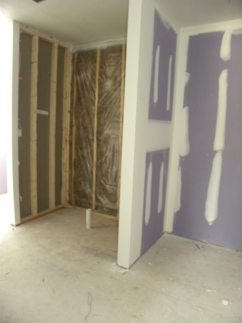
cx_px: 121
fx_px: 242
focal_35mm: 26
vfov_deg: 67.3
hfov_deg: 53.1
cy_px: 162
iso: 400
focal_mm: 4.6
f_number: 2.8
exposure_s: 1/30
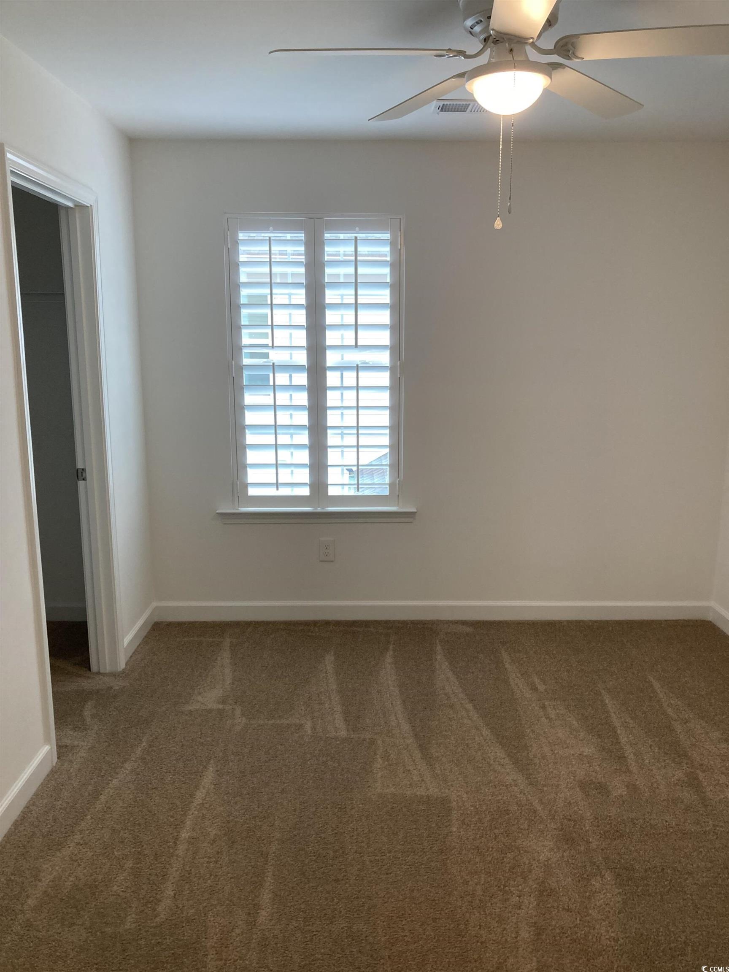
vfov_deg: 63.4
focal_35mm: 28
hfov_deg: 49.7
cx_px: 364
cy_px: 486
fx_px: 786
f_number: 1.8
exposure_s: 1/60
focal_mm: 3.99
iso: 100
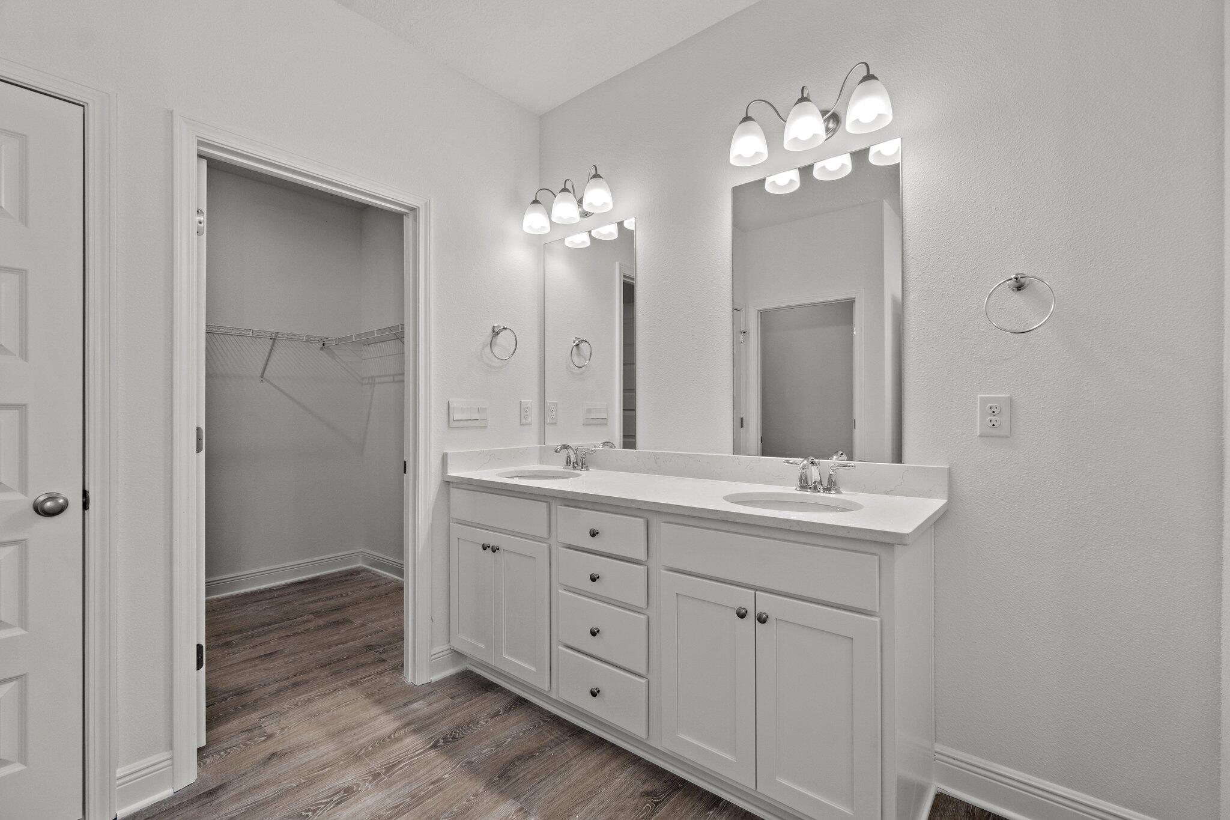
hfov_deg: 100.4
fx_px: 512
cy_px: 410
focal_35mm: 15
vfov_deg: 77.3
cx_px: 615
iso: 400
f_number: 9
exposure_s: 1/1.25
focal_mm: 10
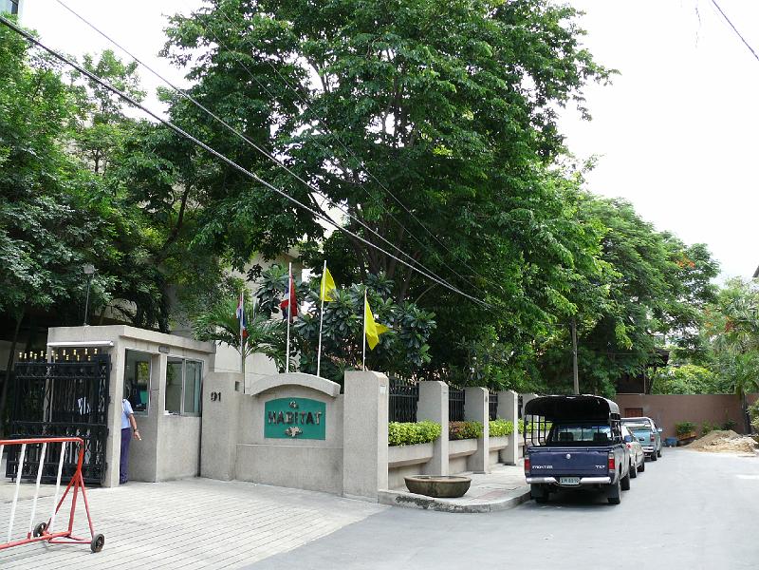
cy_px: 285
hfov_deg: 52.6
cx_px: 380
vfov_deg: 40.7
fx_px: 767
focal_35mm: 35
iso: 100
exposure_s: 1/160
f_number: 4
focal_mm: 7.4
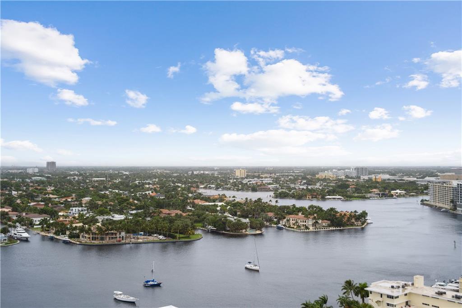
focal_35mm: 40
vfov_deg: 33.4
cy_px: 154
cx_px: 231
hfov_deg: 48.5
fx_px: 513
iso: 250
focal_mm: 40
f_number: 8
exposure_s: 1/500
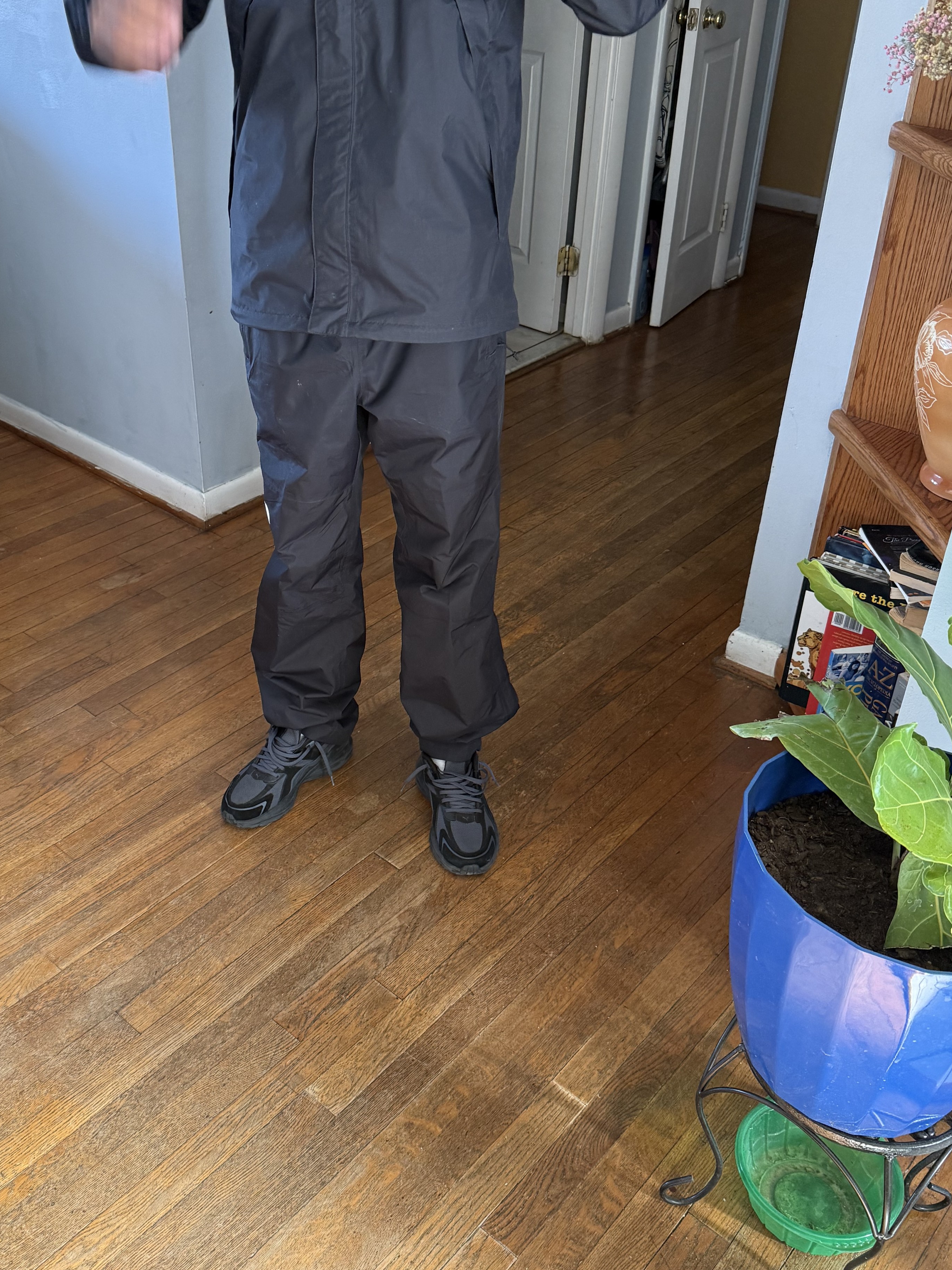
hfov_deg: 42.7
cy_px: 594
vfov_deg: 55.3
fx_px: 1210
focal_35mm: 33
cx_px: 368
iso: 250
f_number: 1.78
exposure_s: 1/60
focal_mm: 6.76
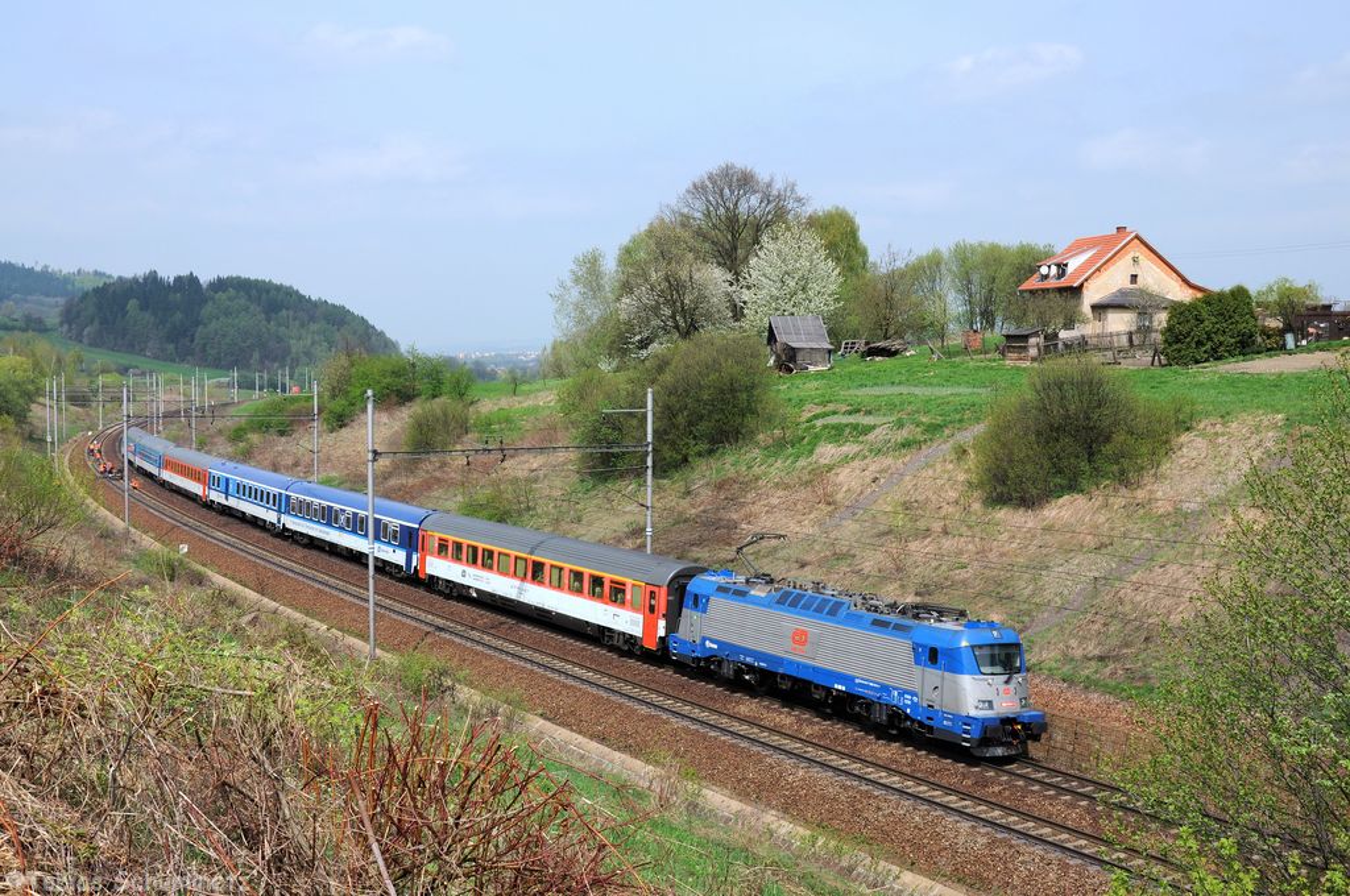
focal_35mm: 42
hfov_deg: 46.5
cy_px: 448
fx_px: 1573
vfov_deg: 31.8
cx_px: 675
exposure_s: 1/640
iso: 250
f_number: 9
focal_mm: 28
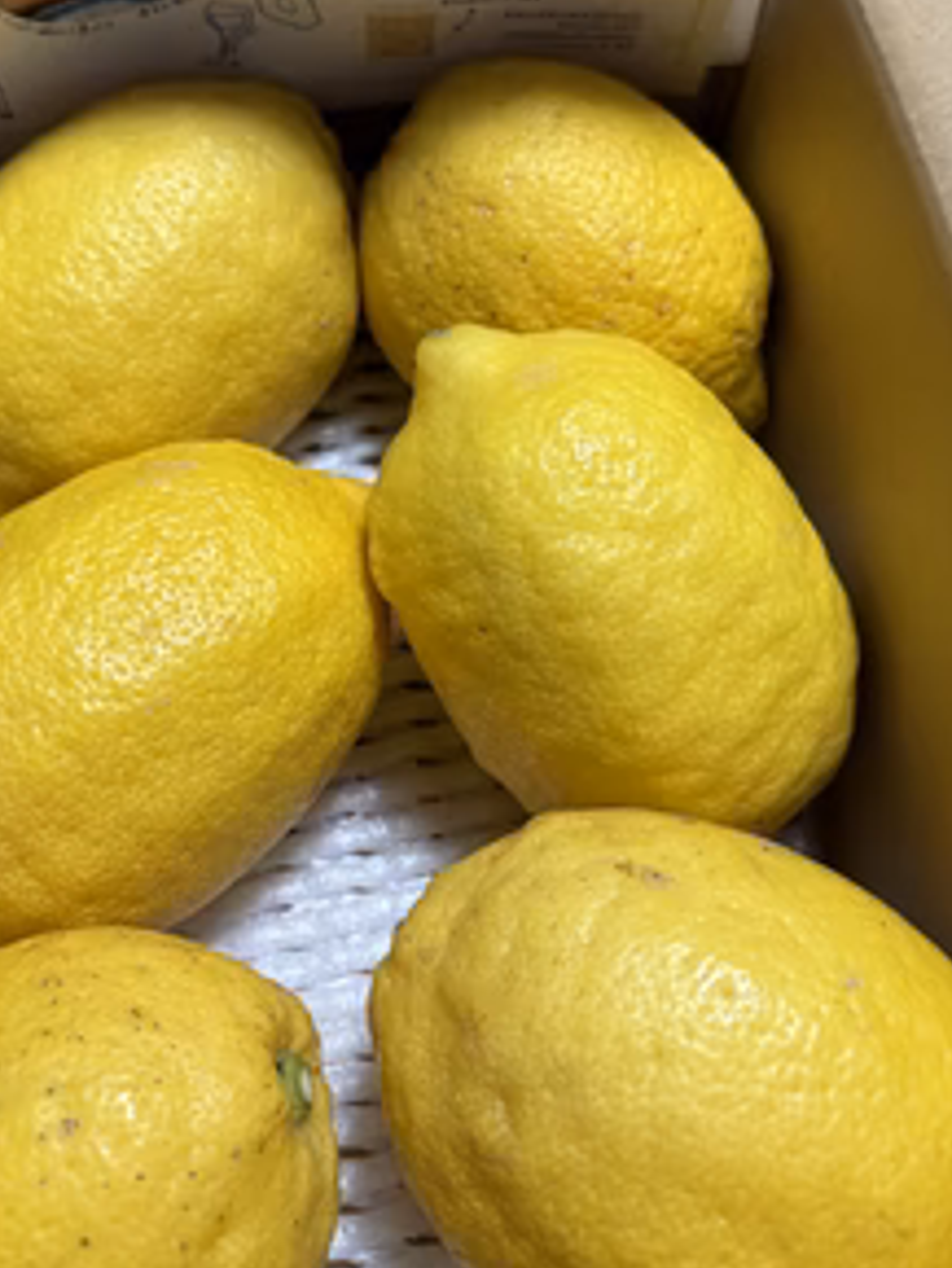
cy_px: 452
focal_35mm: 36
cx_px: 443
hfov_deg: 39.7
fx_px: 1319
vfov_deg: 50.7
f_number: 1.6
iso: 100
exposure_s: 1/99
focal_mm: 5.96
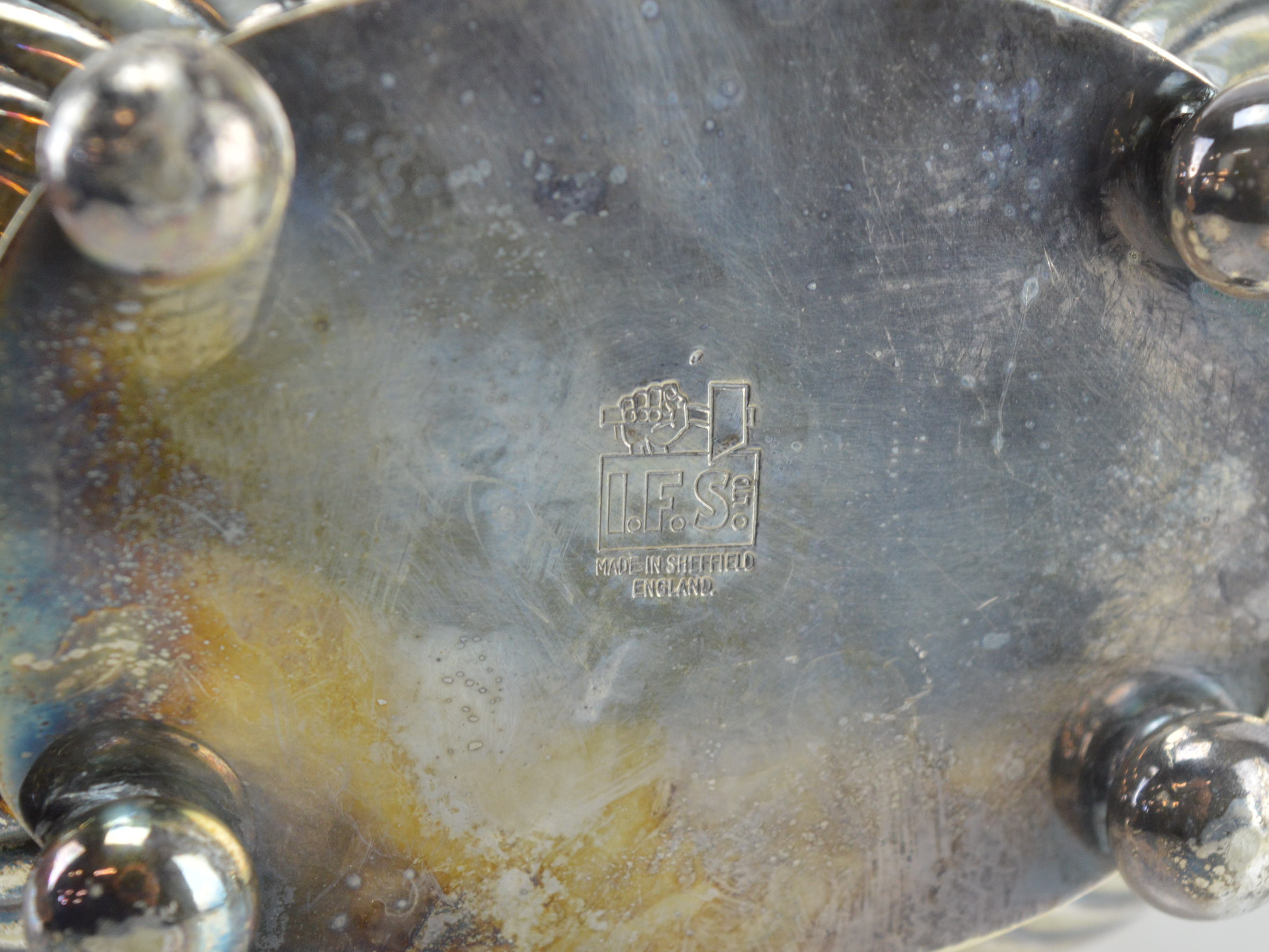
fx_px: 3283
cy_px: 476
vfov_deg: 16.5
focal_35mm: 90
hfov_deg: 21.9
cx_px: 643
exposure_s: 1/80
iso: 800
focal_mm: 55
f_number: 6.3
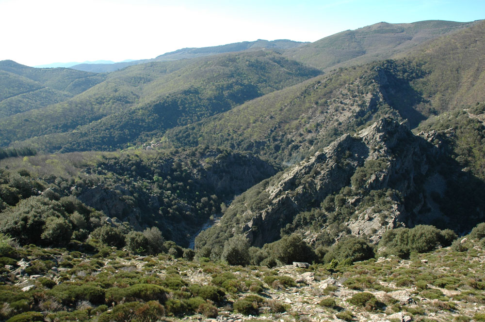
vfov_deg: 47.9
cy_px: 161
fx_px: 363
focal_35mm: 27
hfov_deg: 67.4
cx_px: 242
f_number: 13
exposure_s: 1/60
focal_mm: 18
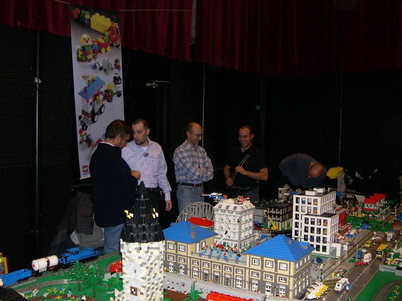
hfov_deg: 49.0
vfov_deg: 37.7
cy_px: 150
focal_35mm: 38
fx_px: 441
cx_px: 201
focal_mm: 8
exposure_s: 1/60
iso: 211
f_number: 2.8
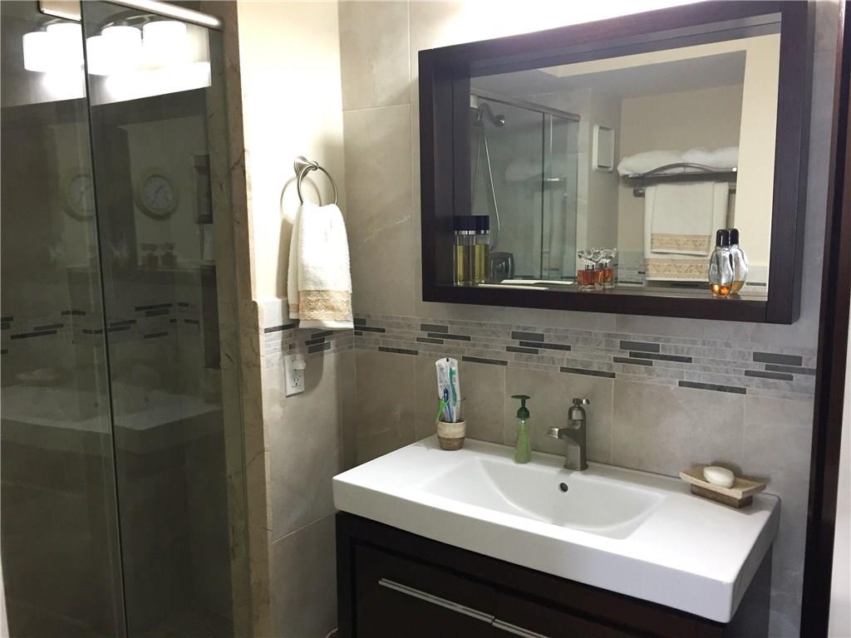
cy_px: 319
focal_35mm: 29
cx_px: 426
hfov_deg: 61.7
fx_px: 713
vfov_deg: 48.2
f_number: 2.2
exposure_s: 1/30
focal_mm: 4.15
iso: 100
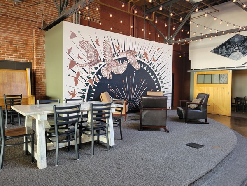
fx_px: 186
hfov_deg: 67.3
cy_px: 93
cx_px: 124
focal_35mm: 26
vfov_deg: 53.1
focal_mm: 5.4
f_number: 1.8
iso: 200
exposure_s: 1/60
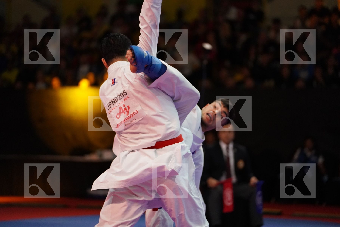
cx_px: 170
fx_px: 1454
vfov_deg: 8.9
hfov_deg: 13.3
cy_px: 114
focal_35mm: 154
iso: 6400
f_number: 2.8
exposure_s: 1/1000
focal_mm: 154
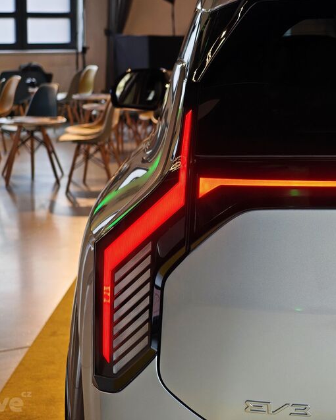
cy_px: 210
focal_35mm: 98
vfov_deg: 19.6
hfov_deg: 15.7
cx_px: 228
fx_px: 1219
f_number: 1.8
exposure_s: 1/100
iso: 160
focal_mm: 12.28
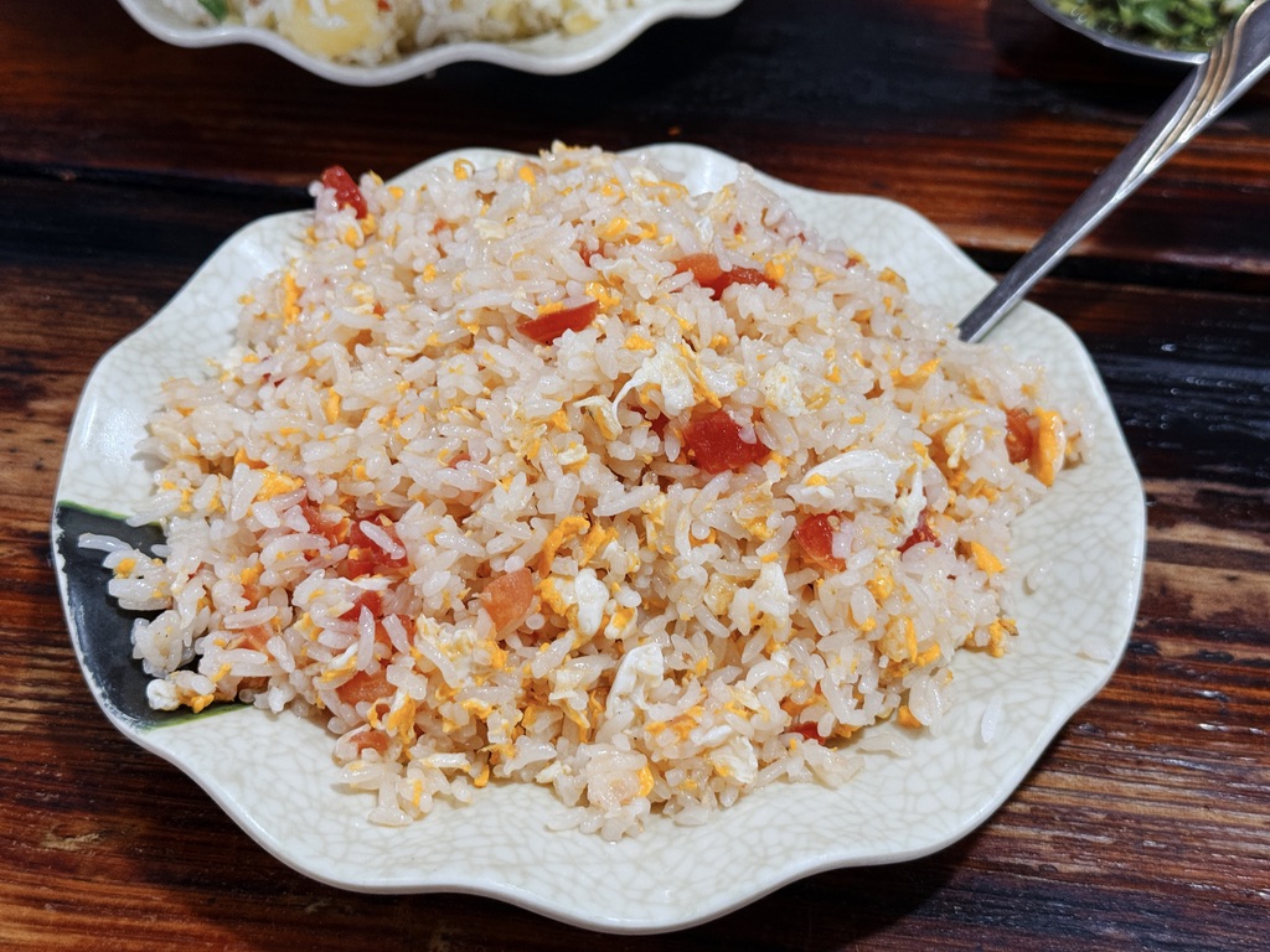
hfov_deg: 39.7
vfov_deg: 30.3
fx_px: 1761
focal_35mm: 48
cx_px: 635
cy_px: 476
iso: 100
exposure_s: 1/50
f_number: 1.78
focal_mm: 6.76
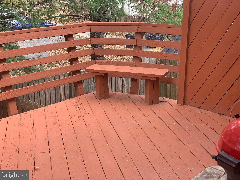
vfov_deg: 28.0
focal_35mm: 52
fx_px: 361
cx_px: 120
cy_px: 90
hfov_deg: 36.8
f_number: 2.4
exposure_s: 1/122
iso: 40
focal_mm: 6
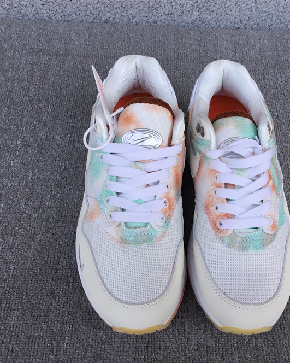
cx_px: 176
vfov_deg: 44.8
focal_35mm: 41
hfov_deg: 36.3
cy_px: 181
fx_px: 440
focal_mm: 3.3
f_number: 2.4
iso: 25
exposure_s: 1/448
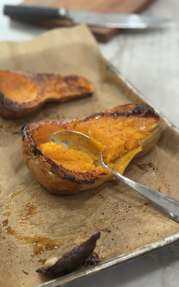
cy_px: 144
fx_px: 398
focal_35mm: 51
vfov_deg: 39.6
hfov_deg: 25.3
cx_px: 72
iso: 200
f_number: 1.78
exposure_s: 1/40
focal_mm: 6.76
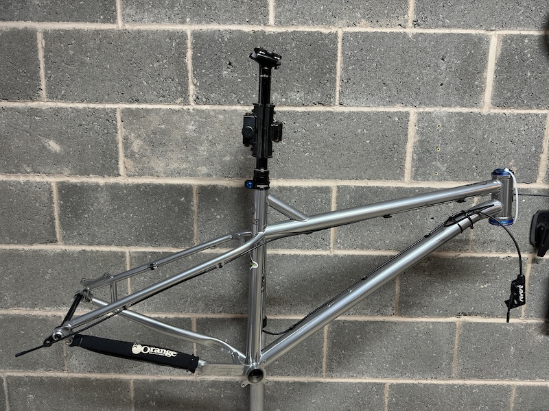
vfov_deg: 56.8
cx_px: 274
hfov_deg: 71.6
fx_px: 381
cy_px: 206
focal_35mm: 24
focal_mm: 6.86
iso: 320
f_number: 1.78
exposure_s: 1/50
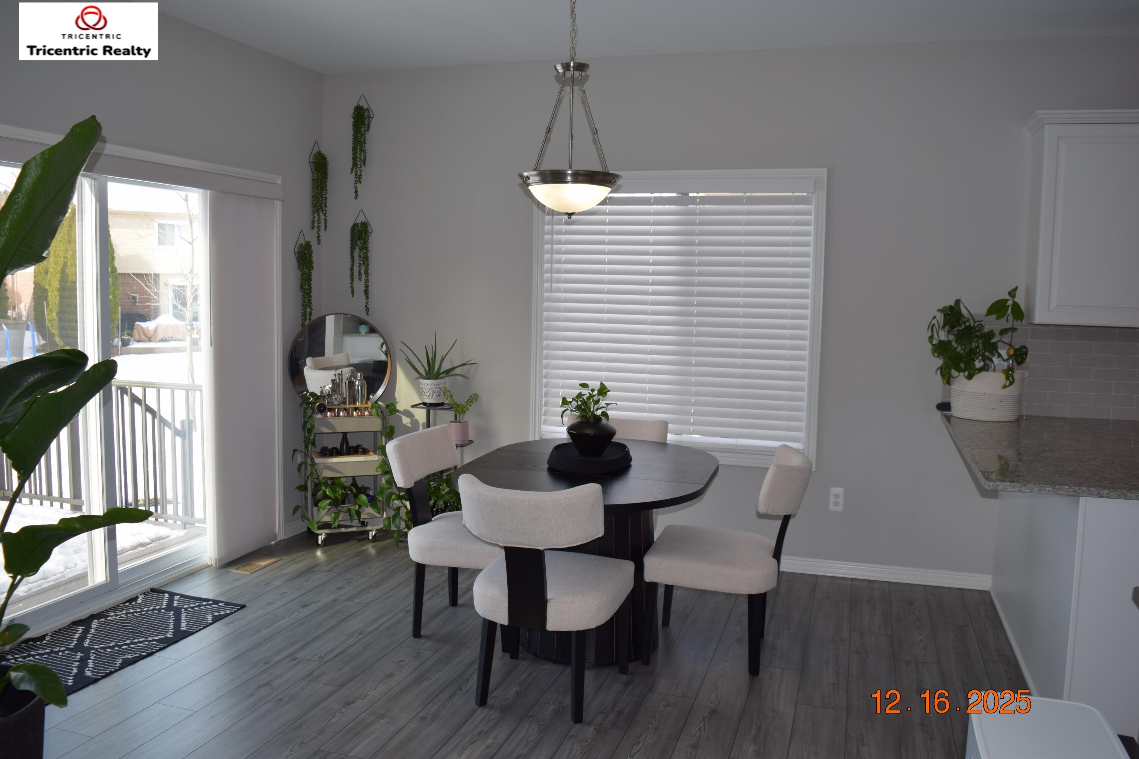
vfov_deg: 43.6
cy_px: 380
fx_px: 949
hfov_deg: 61.9
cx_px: 570
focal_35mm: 30
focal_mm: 20
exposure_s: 1/125
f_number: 5.6
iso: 140
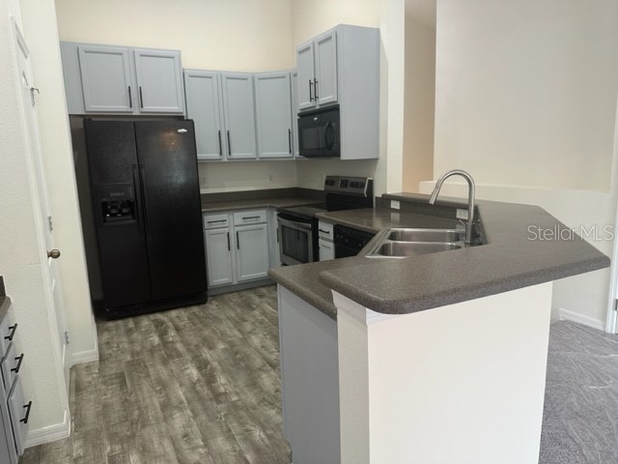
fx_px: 428
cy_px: 232
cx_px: 309
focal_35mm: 24
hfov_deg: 71.6
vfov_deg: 56.8
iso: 160
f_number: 1.78
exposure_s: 1/60
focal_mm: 6.86
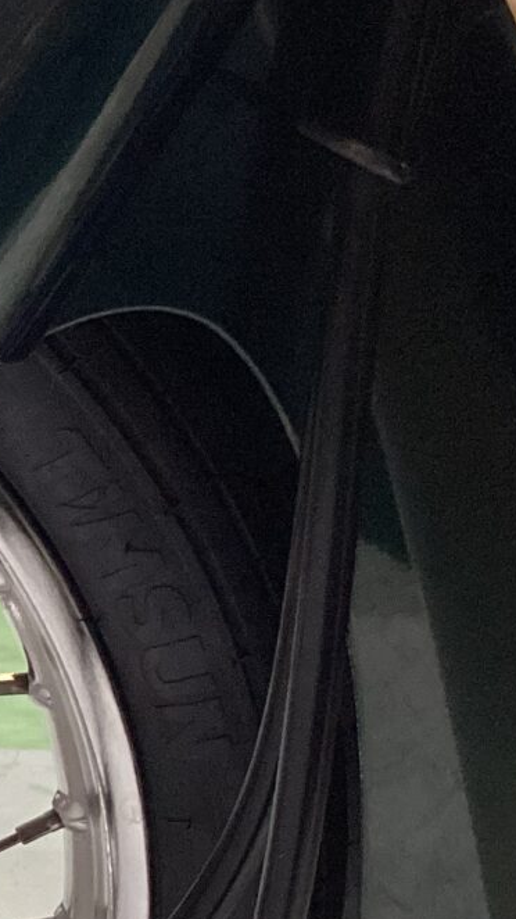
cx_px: -576
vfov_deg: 21.5
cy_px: 761
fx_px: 2386
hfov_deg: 11.0
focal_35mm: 98
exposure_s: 1/60
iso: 250
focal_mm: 3.3
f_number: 2.4
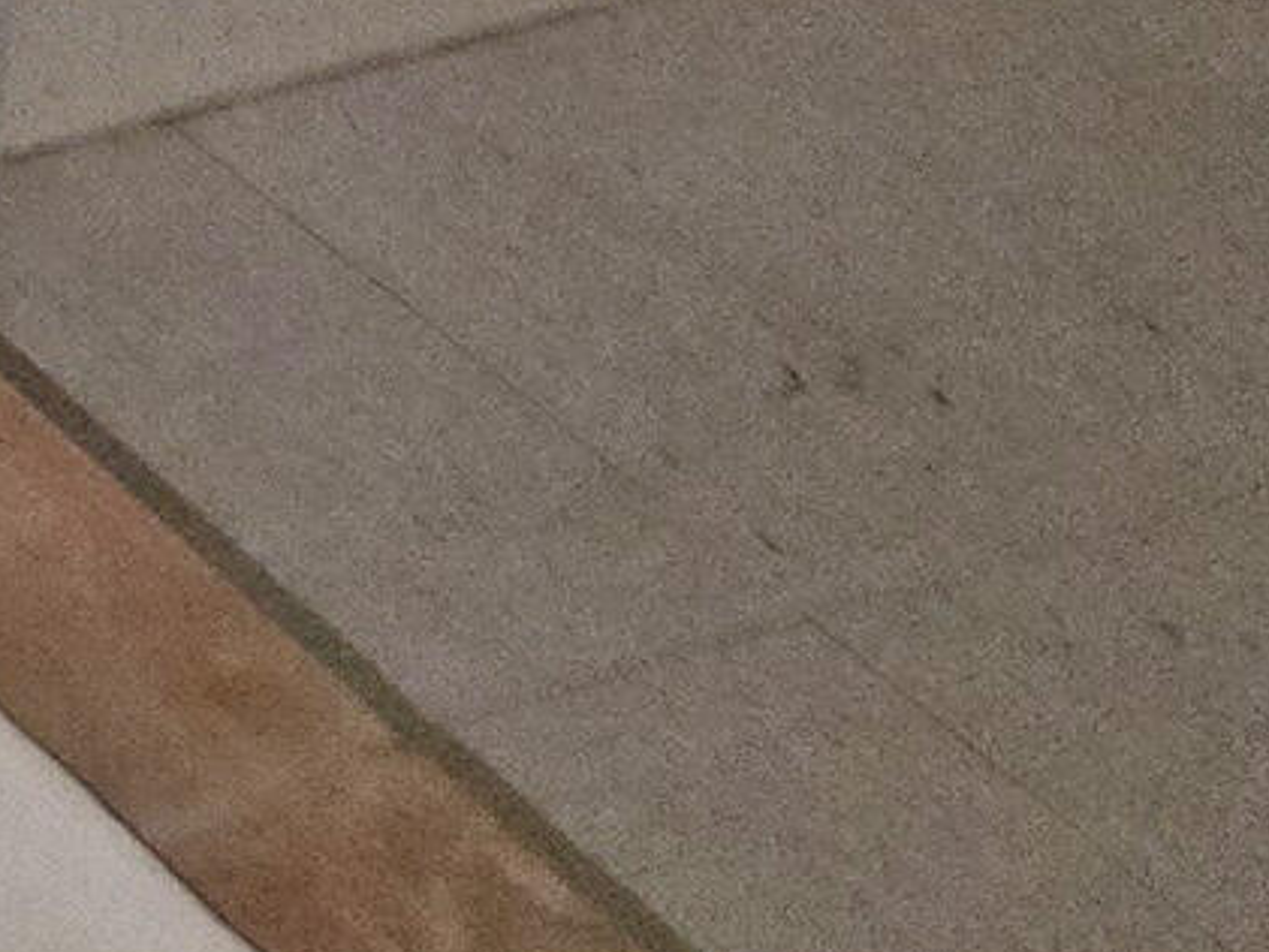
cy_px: -1880
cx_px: -2336
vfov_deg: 7.9
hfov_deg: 9.7
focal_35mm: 164
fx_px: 6014
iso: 1250
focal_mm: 6.3
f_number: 1.7
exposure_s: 1/8
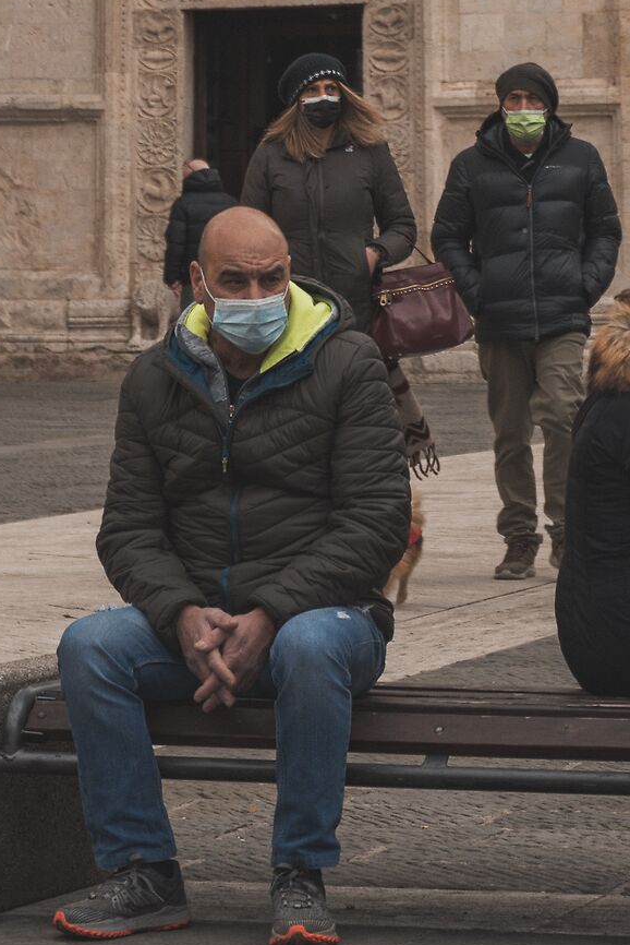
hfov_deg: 5.7
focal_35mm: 241
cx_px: 422
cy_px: -288
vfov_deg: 8.4
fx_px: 6321
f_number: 6.3
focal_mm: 58
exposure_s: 1/125
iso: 100
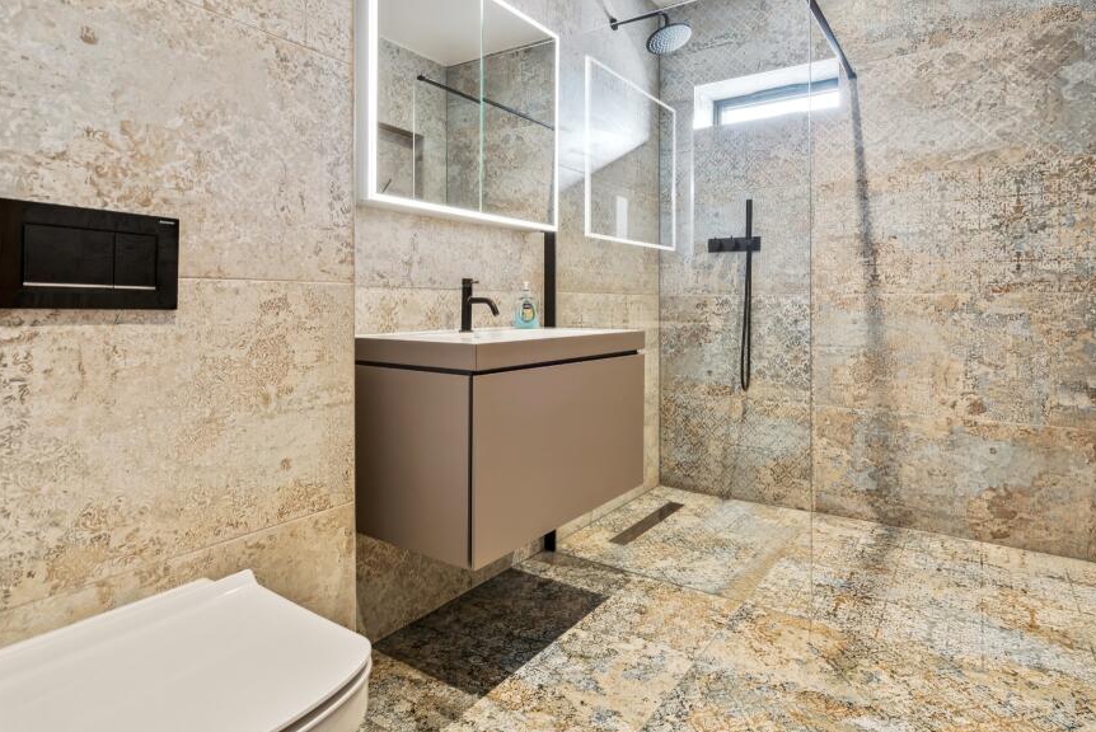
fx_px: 579
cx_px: 582
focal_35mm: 19
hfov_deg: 86.8
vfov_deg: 64.3
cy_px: 311
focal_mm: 16
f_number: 8
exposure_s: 1/10
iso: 640
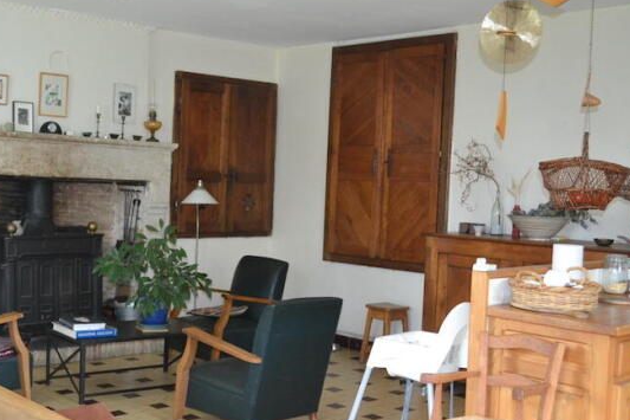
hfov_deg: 41.0
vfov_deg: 28.1
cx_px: 258
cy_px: 223
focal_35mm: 48
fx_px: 840
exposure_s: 1/60
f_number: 4.2
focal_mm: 26
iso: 1800
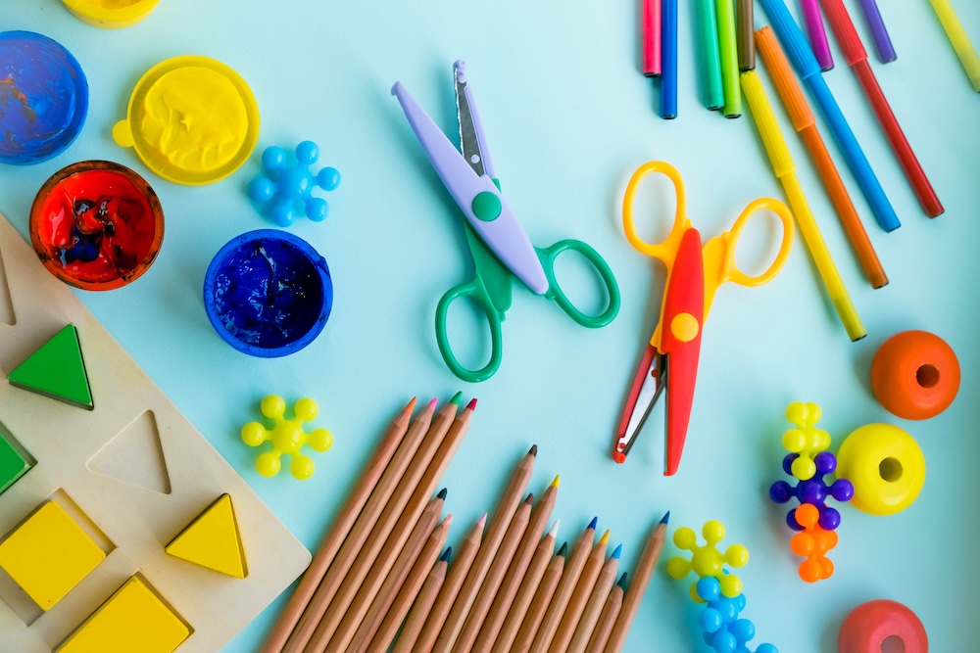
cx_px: 490
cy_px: 326
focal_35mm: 56
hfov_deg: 35.6
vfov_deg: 24.2
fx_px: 1525
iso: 400
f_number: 5.6
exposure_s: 1/420
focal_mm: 37.4
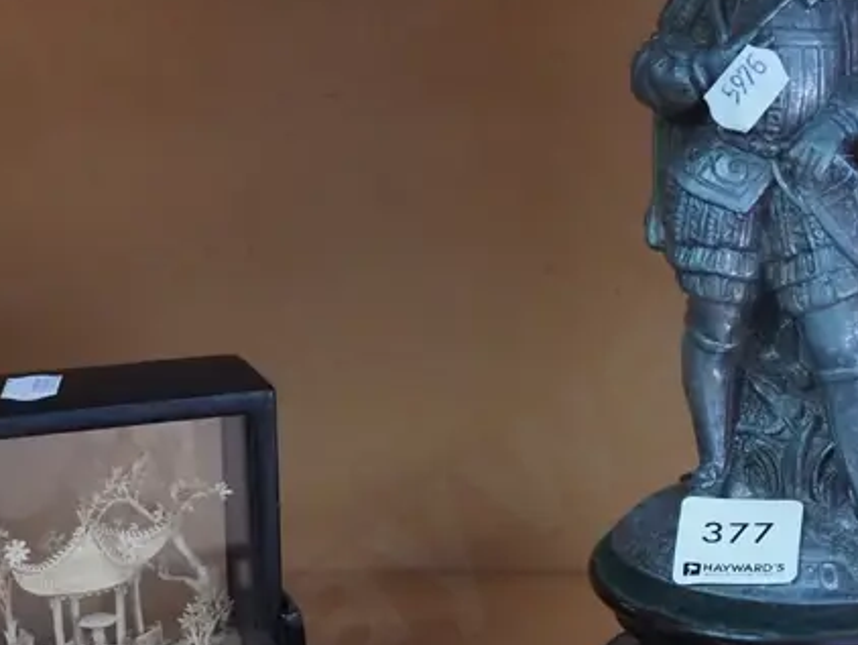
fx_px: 2406
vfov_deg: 15.2
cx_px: 586
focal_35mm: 97
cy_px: 433
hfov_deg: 20.1
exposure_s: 1/40
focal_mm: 20
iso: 3200
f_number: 5.6
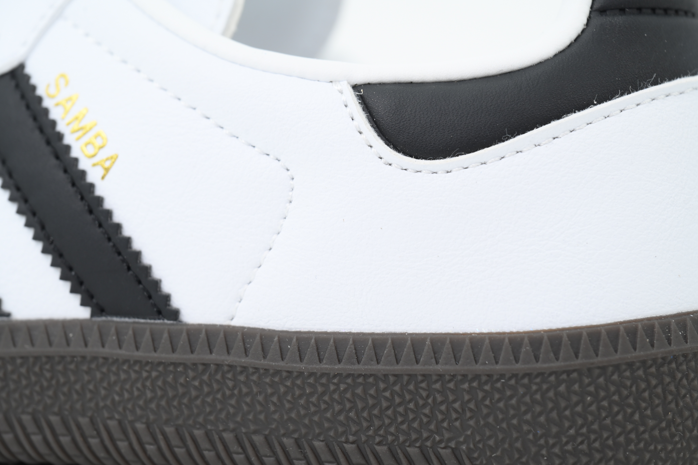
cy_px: 232
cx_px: 349
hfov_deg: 17.1
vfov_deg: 11.4
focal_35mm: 120
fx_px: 2326
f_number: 10
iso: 400
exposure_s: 1/100
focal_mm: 120
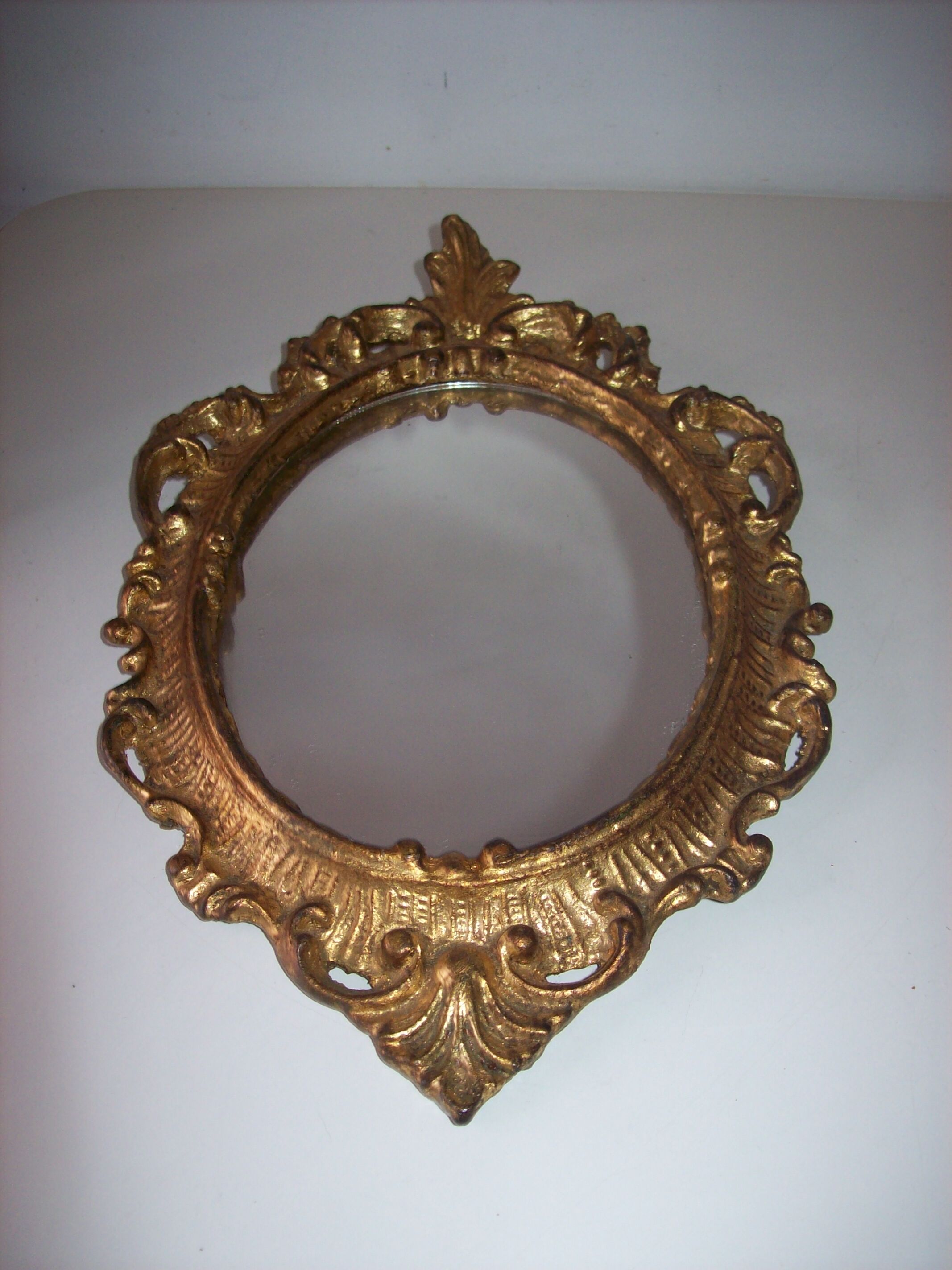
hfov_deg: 39.6
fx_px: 1321
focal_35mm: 36
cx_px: 476
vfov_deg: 51.4
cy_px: 635
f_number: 2.7
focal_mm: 6
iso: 80
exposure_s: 1/64
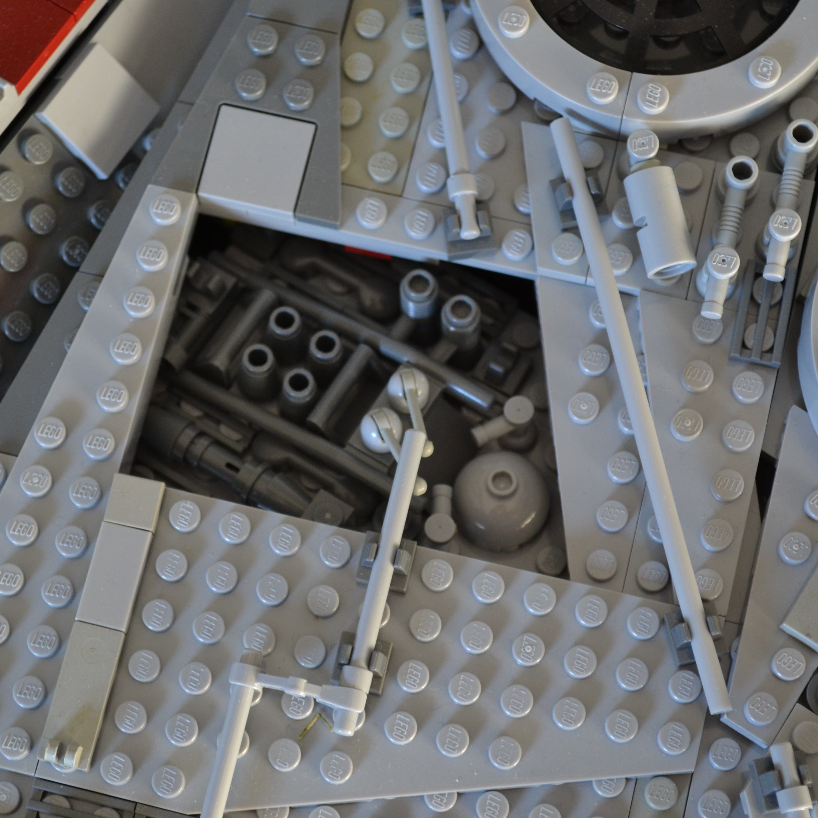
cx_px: 322
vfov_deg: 20.4
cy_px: 412
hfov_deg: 20.4
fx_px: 2272
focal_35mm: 85
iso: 500
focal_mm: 44
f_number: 5.3
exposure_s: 1/15
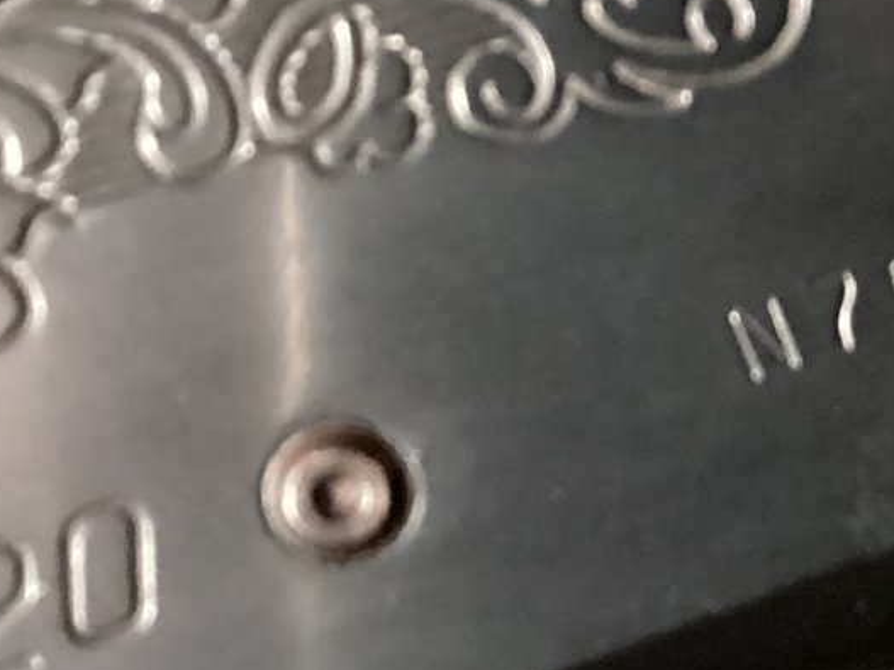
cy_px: 367
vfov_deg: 16.6
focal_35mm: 89
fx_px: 2298
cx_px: 1149
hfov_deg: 20.2
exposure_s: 1/15
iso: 800
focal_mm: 3.3
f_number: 2.4
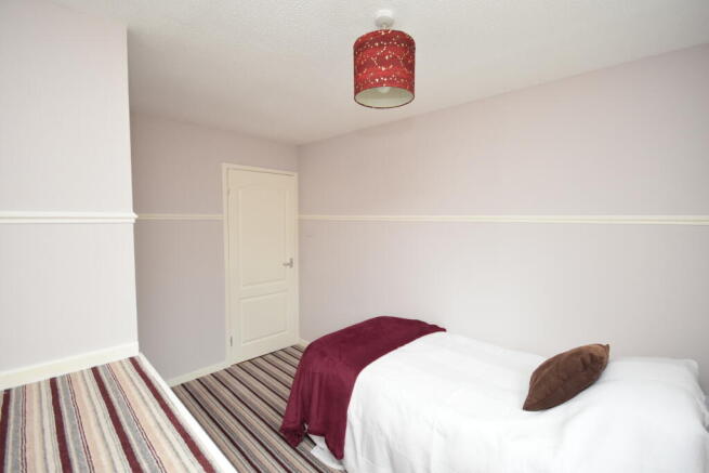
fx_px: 295
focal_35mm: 15
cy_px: 236
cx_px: 354
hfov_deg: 100.4
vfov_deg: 77.4
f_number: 4
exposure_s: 1/60
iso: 1400
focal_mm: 10
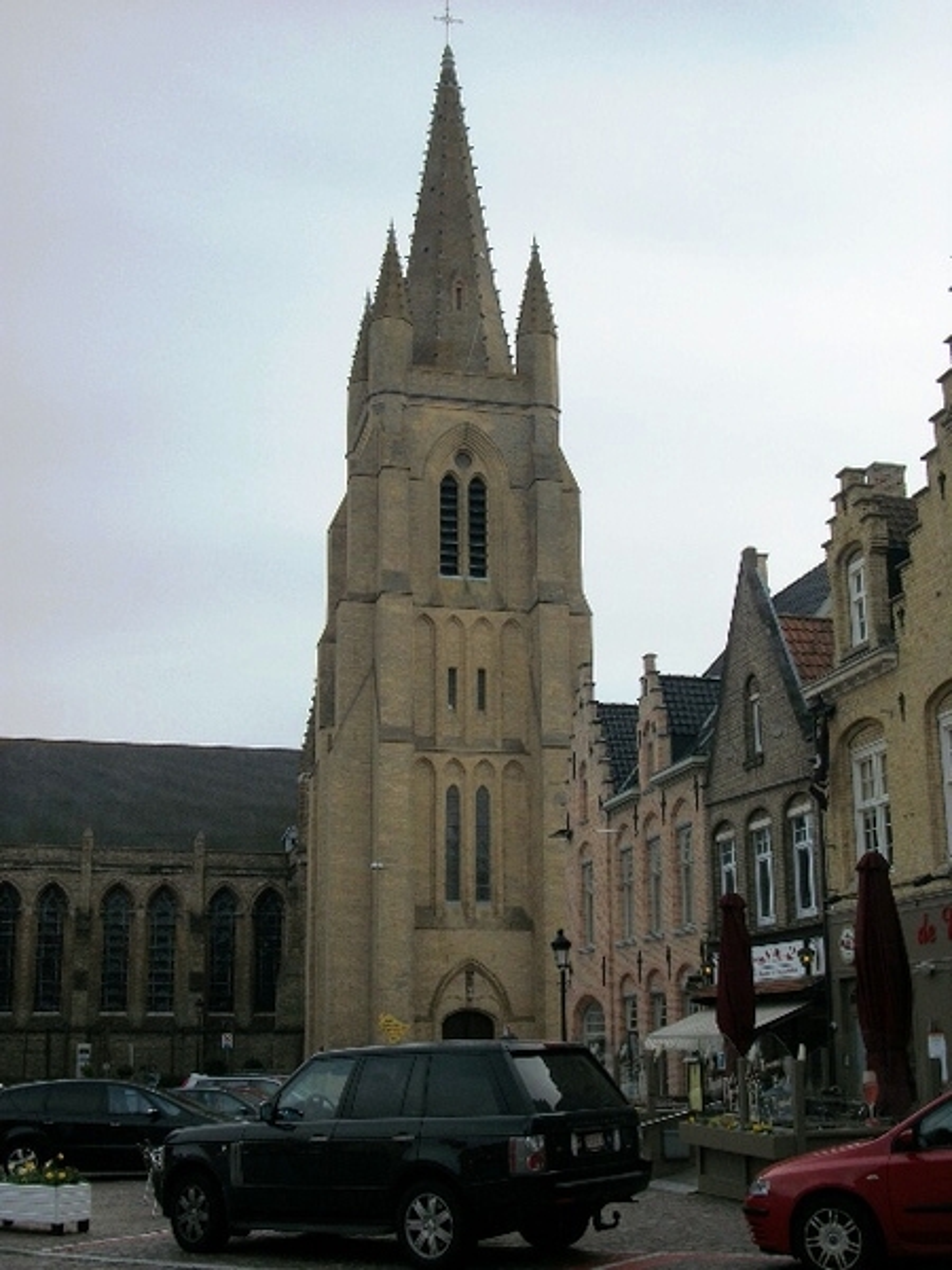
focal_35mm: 40
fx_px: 1467
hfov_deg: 36.0
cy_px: 635
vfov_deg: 46.8
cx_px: 476
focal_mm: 7.1
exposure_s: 1/200
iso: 80
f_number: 9.9
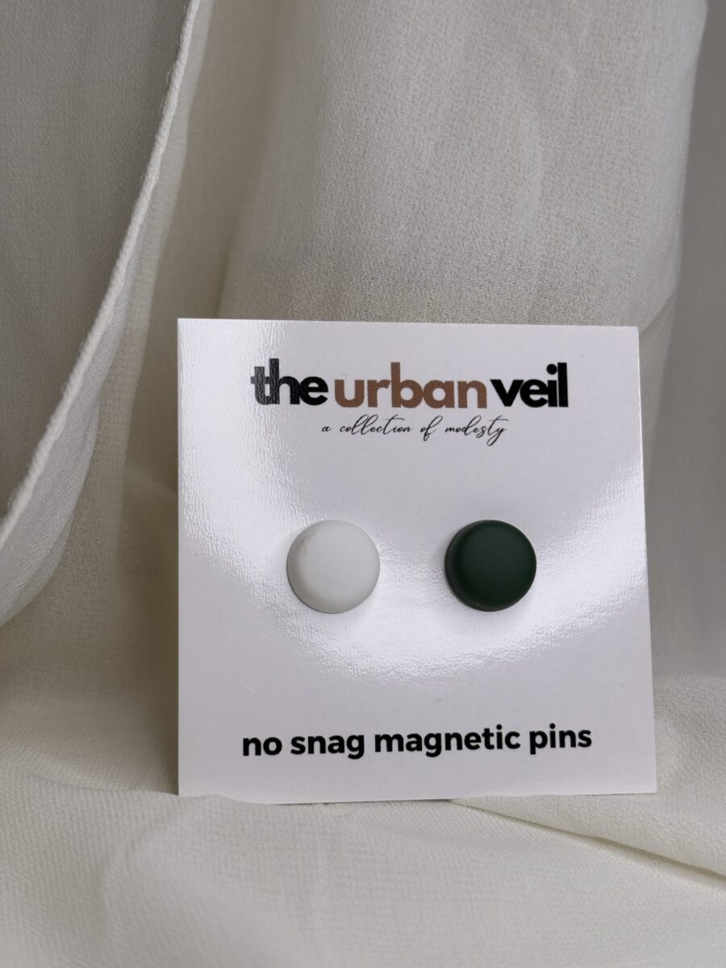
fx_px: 1454
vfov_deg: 36.8
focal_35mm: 52
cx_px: 363
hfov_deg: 28.0
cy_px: 484
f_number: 1.6
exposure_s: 1/475
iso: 40
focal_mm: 5.96
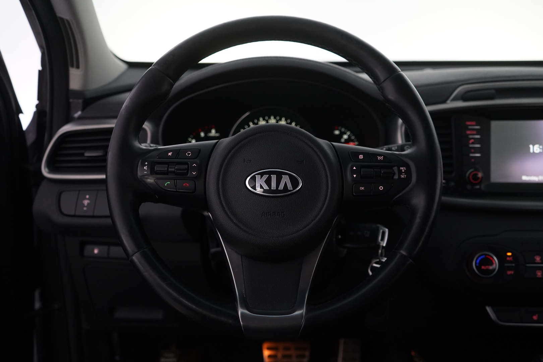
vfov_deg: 38.9
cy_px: 181
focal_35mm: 34
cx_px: 272
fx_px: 513
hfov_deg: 55.8
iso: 4000
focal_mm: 34
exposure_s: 1/80
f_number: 4
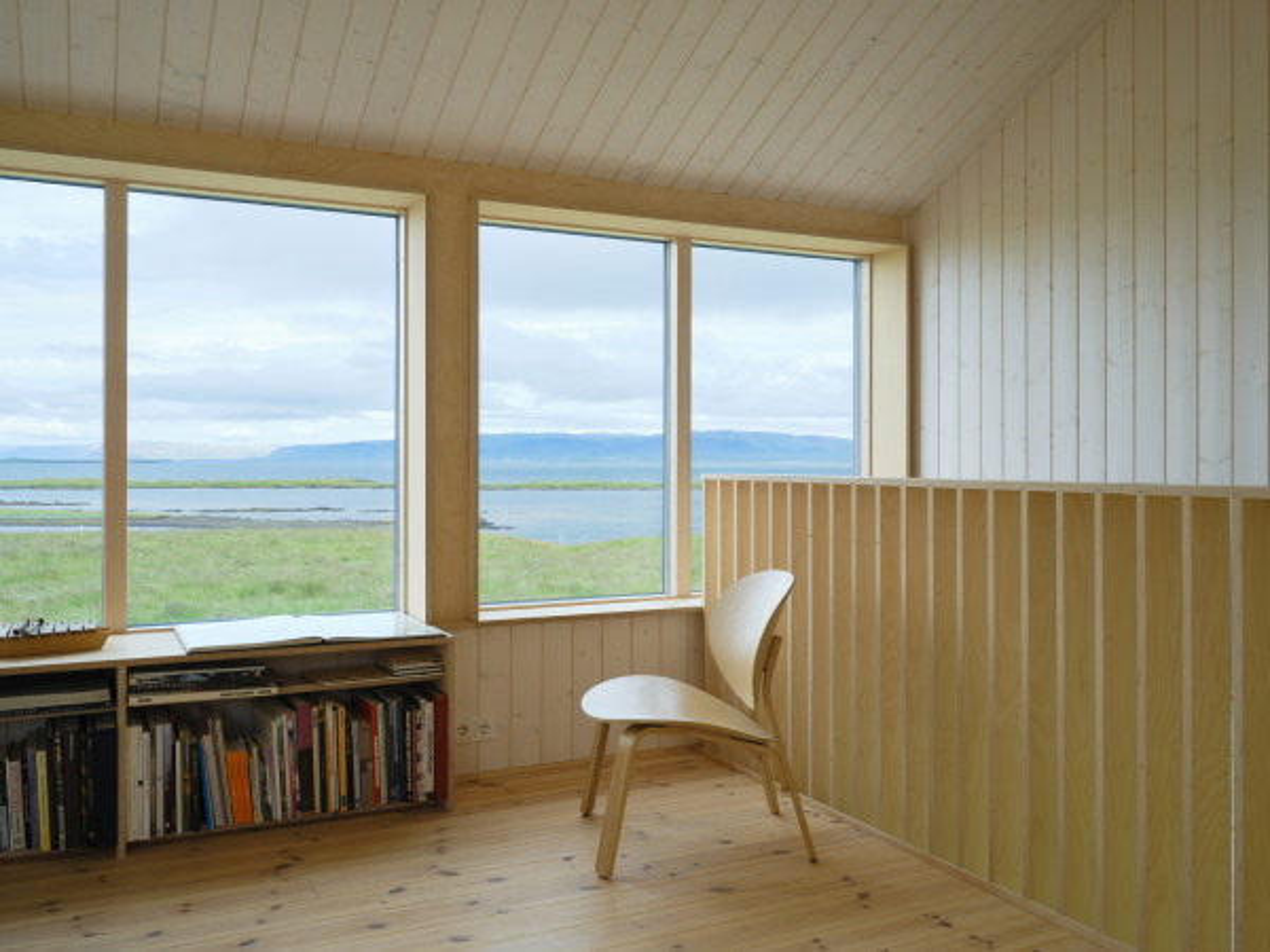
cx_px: 635
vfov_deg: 48.2
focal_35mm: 29
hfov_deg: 61.7
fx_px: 1064
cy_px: 476
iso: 160
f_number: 8
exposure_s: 1/30
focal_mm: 36.9
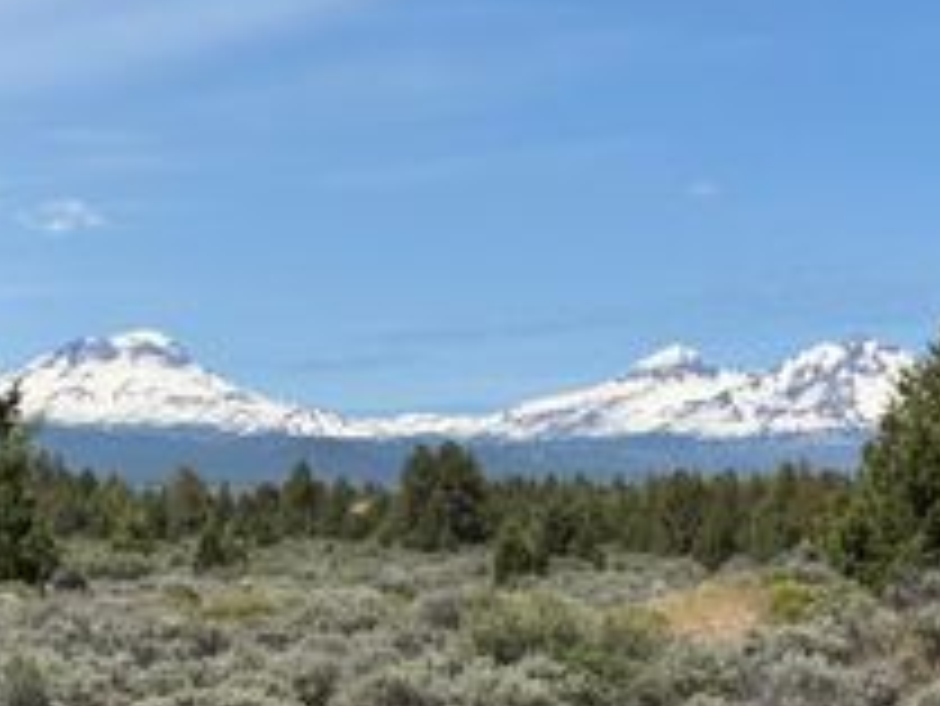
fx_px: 3125
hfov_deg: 17.1
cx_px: 387
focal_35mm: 115
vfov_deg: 12.9
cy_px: 209
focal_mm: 6.76
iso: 64
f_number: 1.78
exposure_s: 1/7092
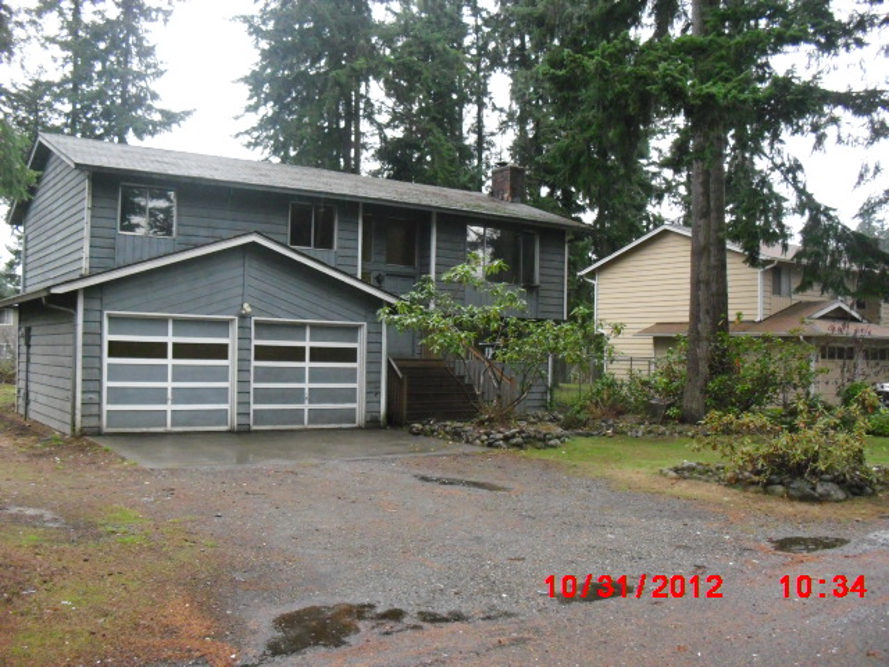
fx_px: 925
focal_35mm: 36
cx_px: 444
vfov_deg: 39.7
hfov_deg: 51.4
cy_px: 334
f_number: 3.1
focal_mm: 6.3
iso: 400
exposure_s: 1/100
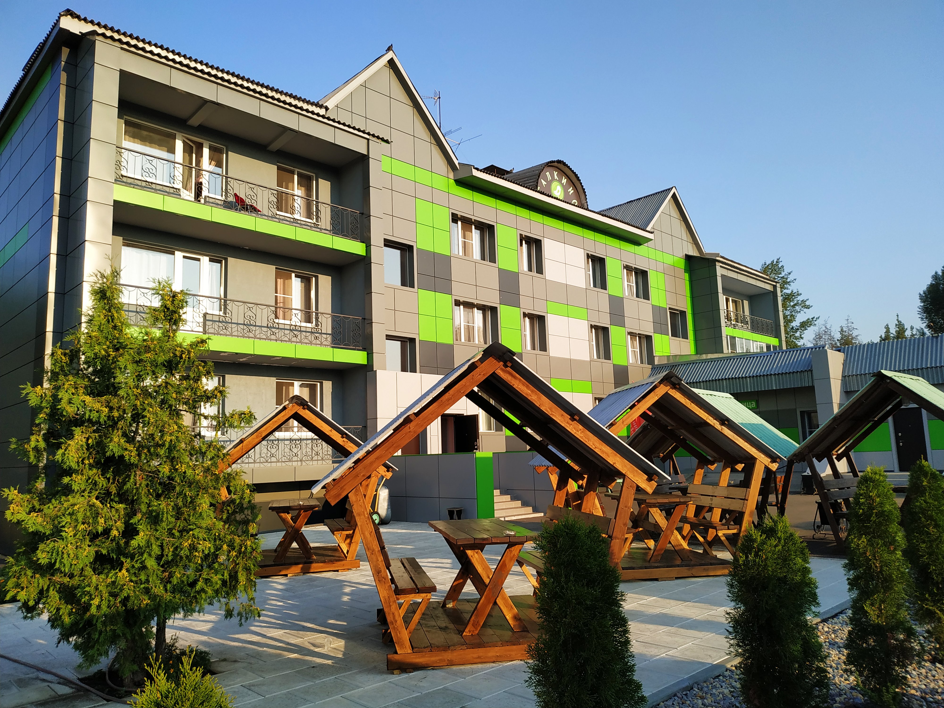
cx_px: 472
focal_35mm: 24
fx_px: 654
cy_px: 354
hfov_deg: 71.6
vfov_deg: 56.8
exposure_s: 1/1038
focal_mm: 3.94
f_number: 1.9
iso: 100
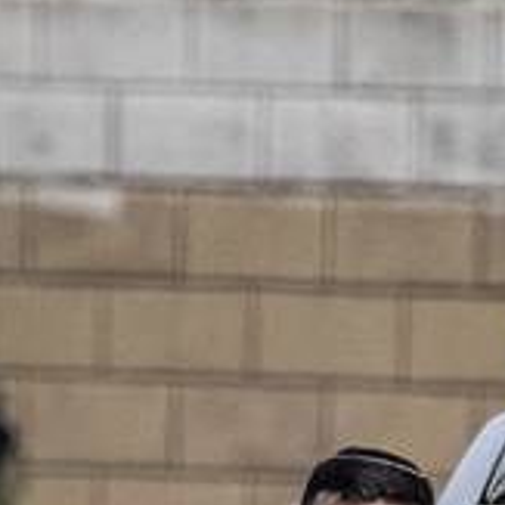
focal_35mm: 3756
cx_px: -133
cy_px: 457
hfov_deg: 0.5
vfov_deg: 0.5
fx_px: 61993
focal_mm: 400
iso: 1400
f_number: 5.6
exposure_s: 1/5000
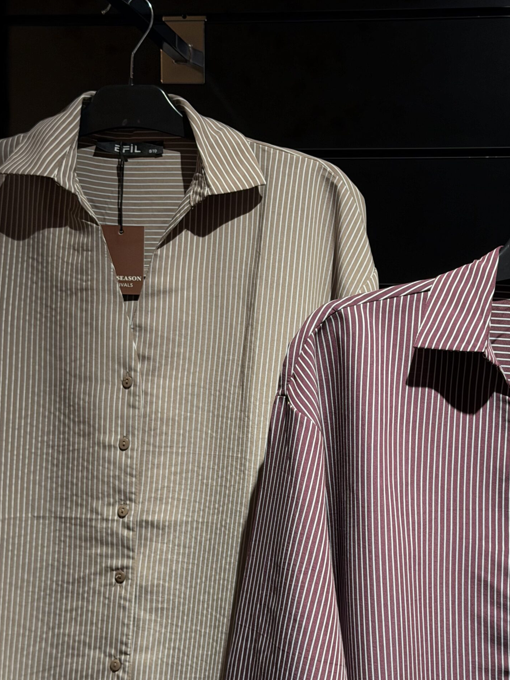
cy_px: 417
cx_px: 330
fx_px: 1277
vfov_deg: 29.7
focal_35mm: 65
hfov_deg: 22.5
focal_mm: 6.76
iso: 64
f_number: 1.78
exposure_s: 1/100
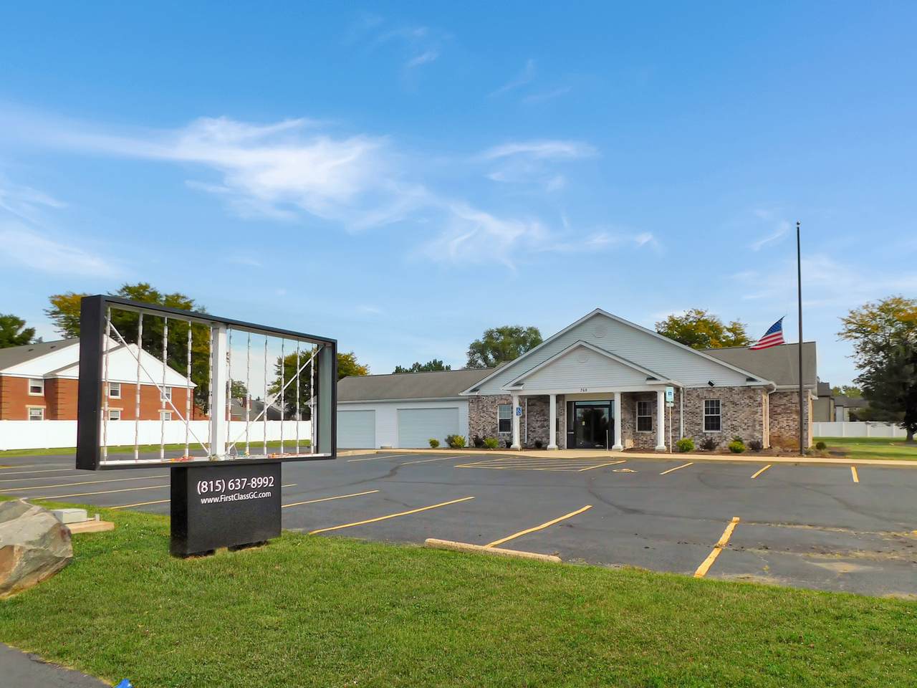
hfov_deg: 73.9
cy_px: 344
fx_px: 609
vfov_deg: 58.9
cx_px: 458
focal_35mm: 23
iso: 125
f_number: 6
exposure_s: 1/800
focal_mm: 4
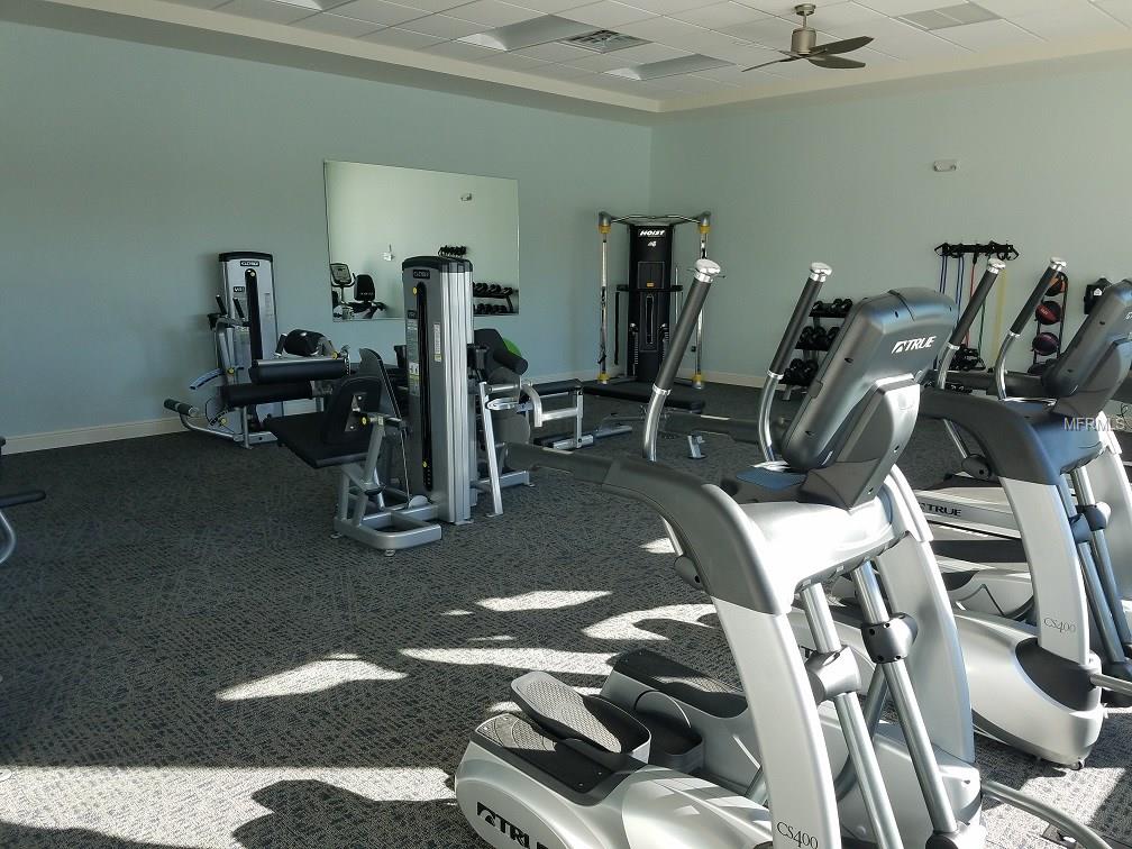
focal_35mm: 26
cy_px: 424
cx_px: 566
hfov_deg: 67.3
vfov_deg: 53.1
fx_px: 850
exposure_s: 1/233
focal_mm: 4.2
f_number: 1.7
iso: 50
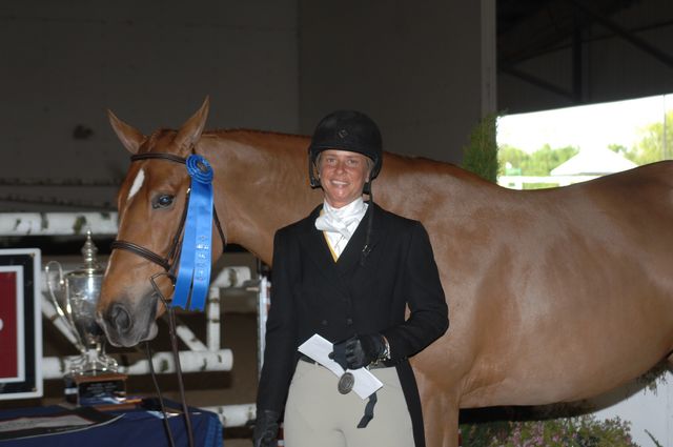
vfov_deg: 14.7
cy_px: 224
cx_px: 336
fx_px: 1736
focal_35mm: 93
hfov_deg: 21.9
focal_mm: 62
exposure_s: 1/125
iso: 200
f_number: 4.5
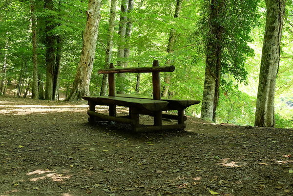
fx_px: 366
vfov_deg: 29.9
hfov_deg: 43.6
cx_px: 146
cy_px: 98
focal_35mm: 45
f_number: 6.4
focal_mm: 30.2
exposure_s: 1/50
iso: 1000
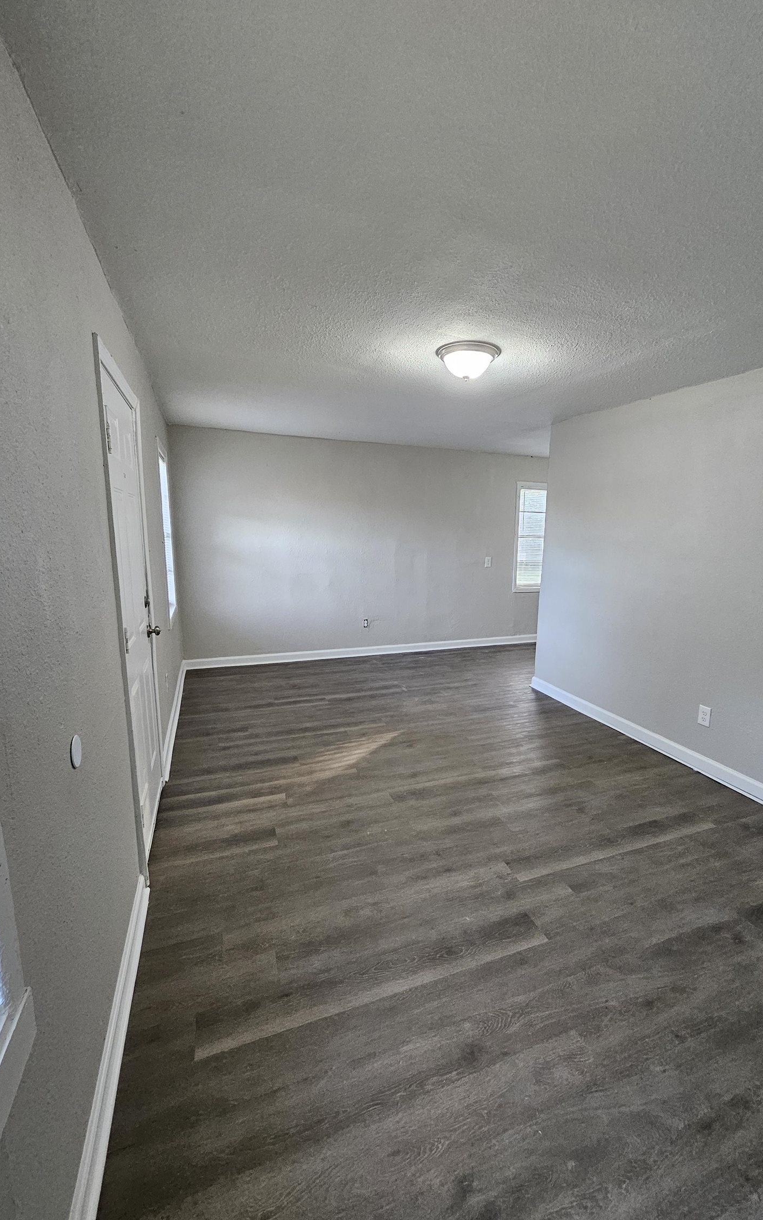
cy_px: 618
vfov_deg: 105.3
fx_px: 466
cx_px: 410
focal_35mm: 14
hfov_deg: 78.5
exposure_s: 1/40
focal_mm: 1.7
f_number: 2.2
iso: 320
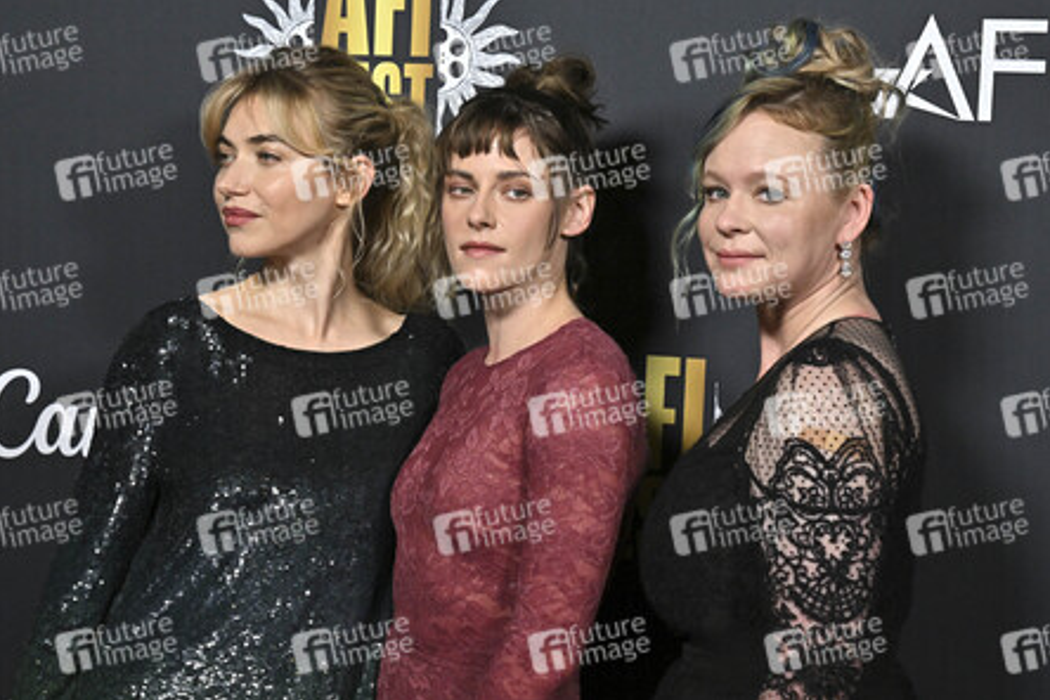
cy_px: 350
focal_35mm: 67
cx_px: 526
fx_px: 1954
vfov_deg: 20.3
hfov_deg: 30.1
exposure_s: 1/320
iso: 2500
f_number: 6.3
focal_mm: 66
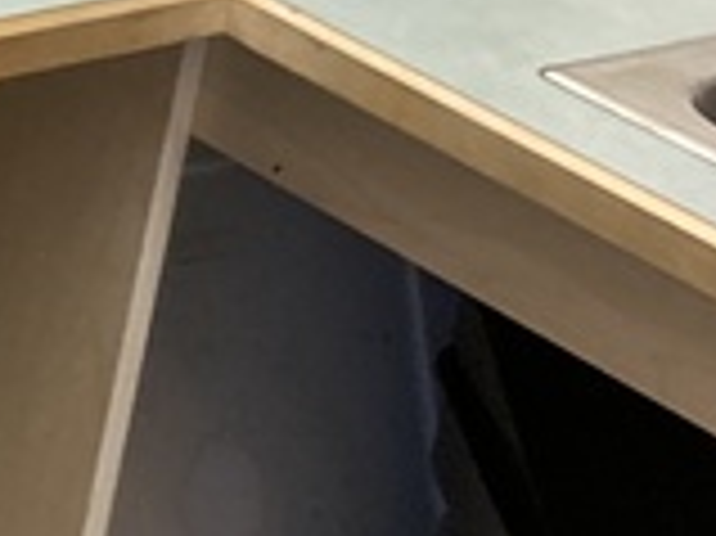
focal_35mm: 180
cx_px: -1576
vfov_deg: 7.9
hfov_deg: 8.7
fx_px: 3720
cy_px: -541
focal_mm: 3.99
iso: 100
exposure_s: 1/60
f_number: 1.8
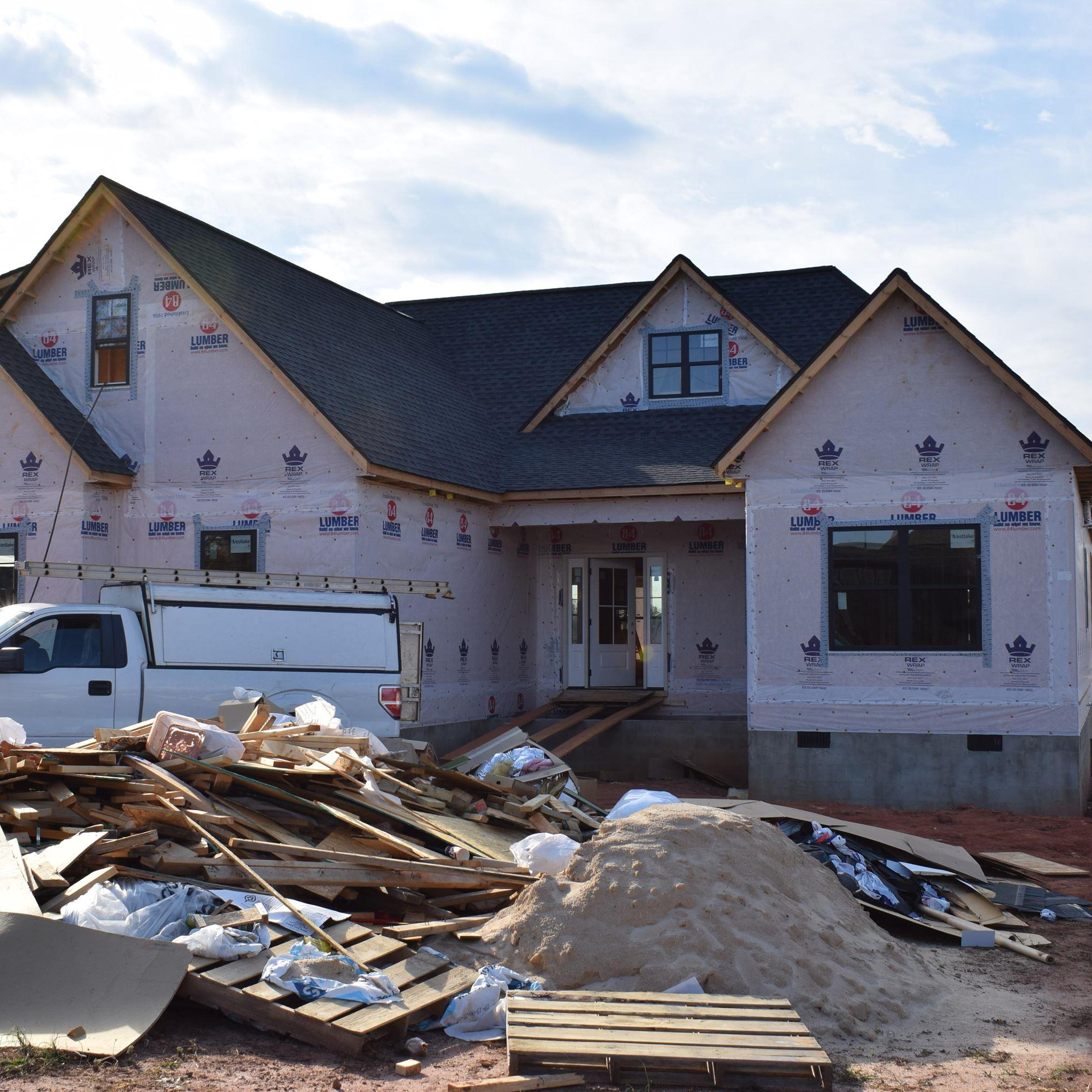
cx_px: 509
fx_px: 1642
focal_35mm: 46
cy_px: 545
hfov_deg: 36.8
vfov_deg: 36.8
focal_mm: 24
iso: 100
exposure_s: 1/250
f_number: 8
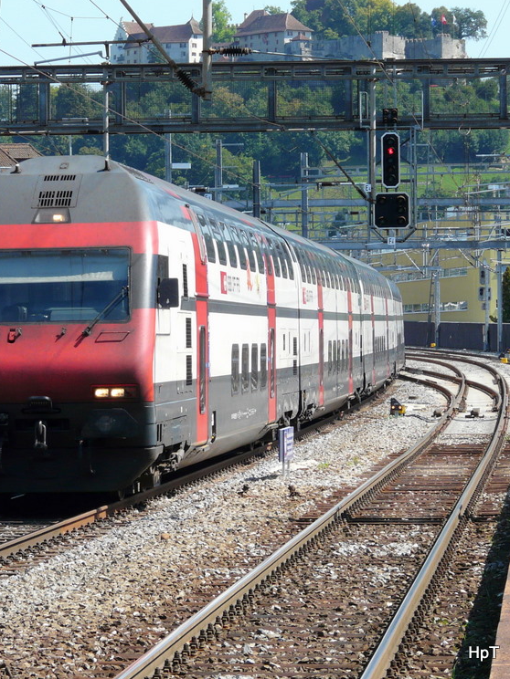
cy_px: 338
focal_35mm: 176
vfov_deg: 11.2
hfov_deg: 8.4
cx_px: 64
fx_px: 3457
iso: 100
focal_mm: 21.6
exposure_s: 1/250
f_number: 5.6
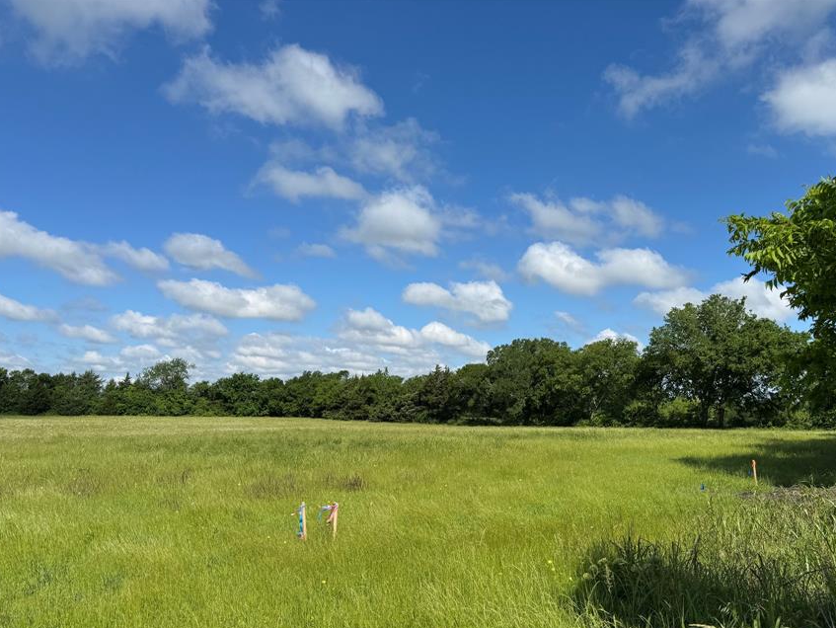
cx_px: 480
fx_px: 701
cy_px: 373
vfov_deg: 48.0
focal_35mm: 29
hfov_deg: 61.4
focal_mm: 6.76
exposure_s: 1/5814
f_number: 1.78
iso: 80
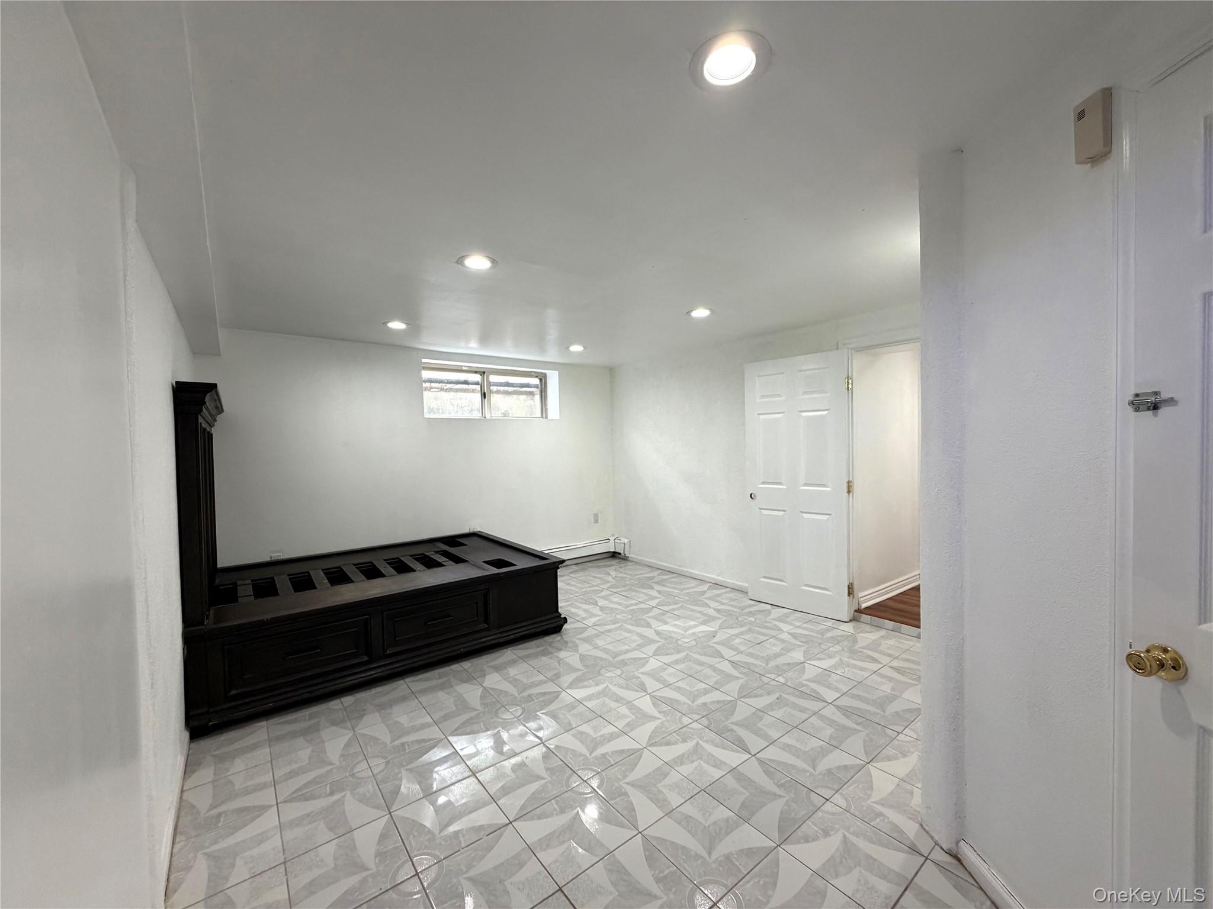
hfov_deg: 102.1
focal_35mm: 14
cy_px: 454
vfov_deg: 85.7
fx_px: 491
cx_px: 606
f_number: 2.2
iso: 200
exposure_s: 1/120
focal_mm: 2.22
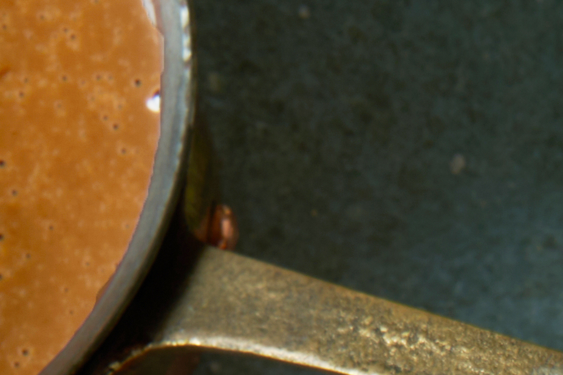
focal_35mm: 220
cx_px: 844
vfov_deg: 5.8
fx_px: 3440
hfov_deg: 9.1
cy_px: 1178
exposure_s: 1.3
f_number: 13
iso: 100
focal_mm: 34
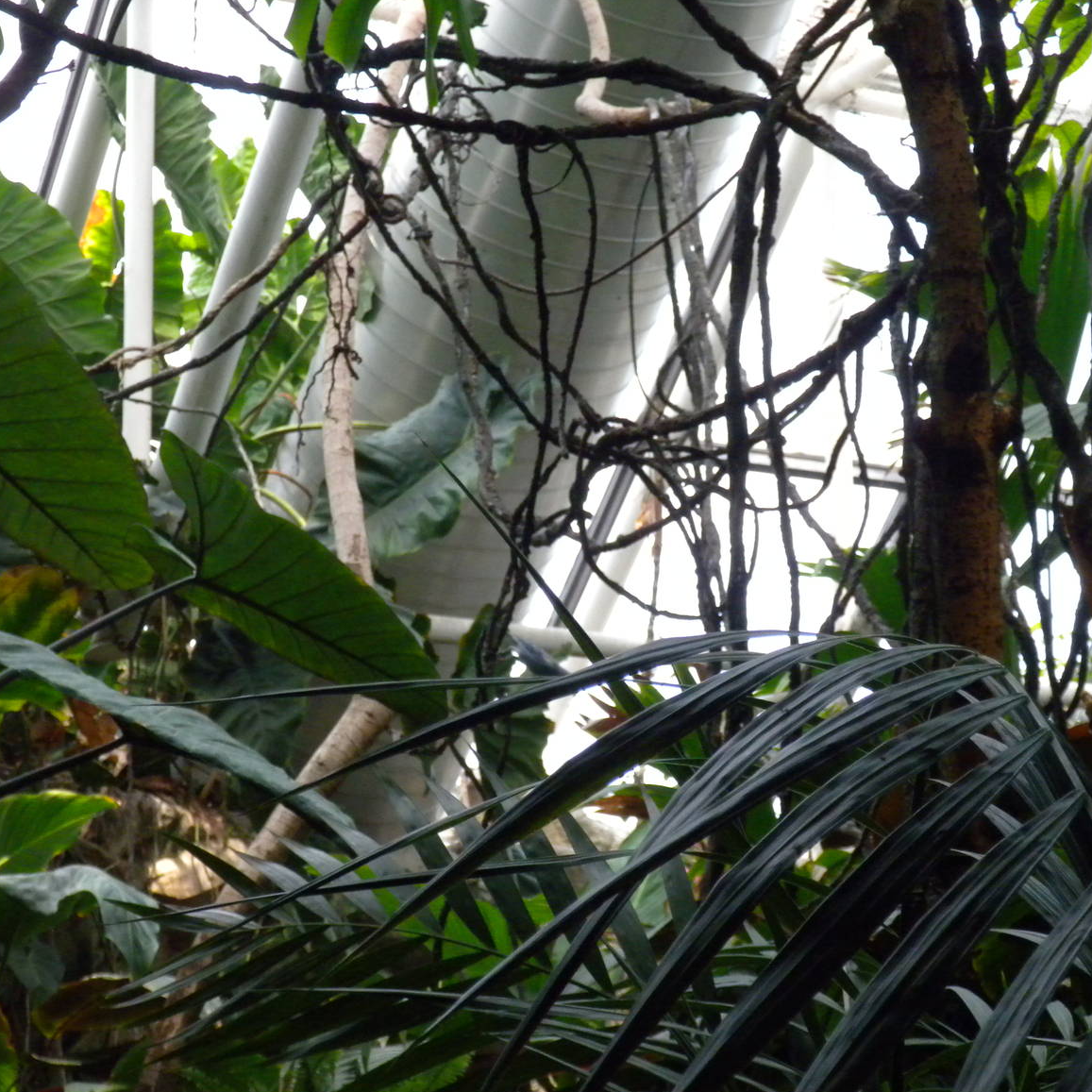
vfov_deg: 19.7
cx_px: 490
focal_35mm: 88
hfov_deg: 19.7
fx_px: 3141
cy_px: 547
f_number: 5
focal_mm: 12.7
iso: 400
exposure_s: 1/199
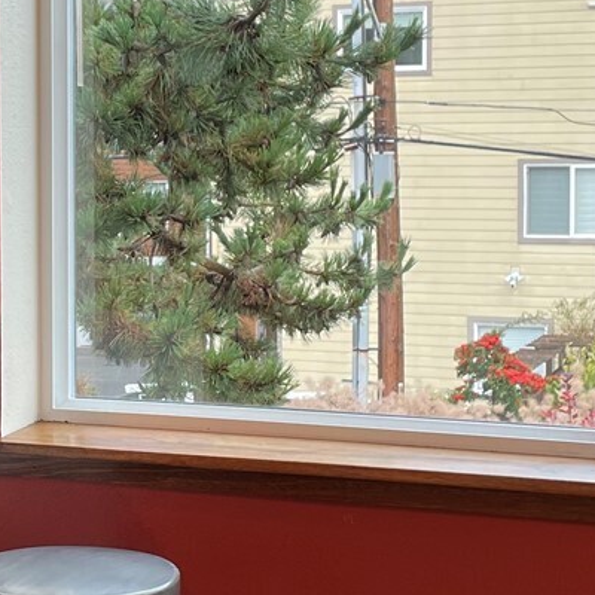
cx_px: 79
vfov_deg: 18.9
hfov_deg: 18.6
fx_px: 1789
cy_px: 250
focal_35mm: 92
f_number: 1.6
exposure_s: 1/120
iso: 50
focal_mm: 4.2
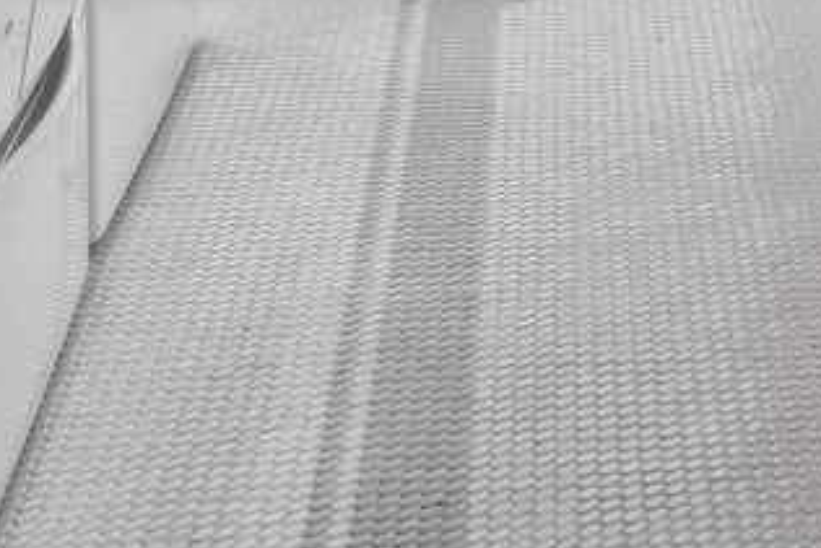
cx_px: 1839
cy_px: -808
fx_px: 1871
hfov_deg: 16.0
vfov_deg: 12.6
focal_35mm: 82
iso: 200
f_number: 8
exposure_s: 1/60
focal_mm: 16
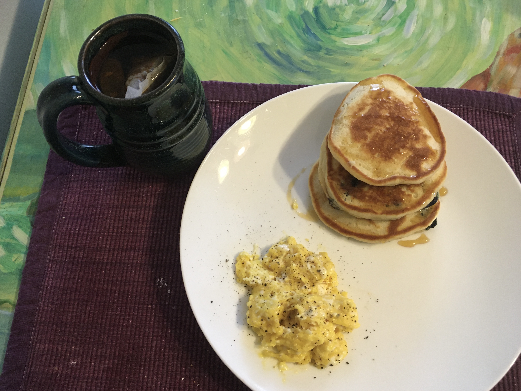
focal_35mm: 30
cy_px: 197
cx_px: 255
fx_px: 451
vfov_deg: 46.8
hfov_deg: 60.0
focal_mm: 4.15
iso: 125
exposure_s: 1/30
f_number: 2.2
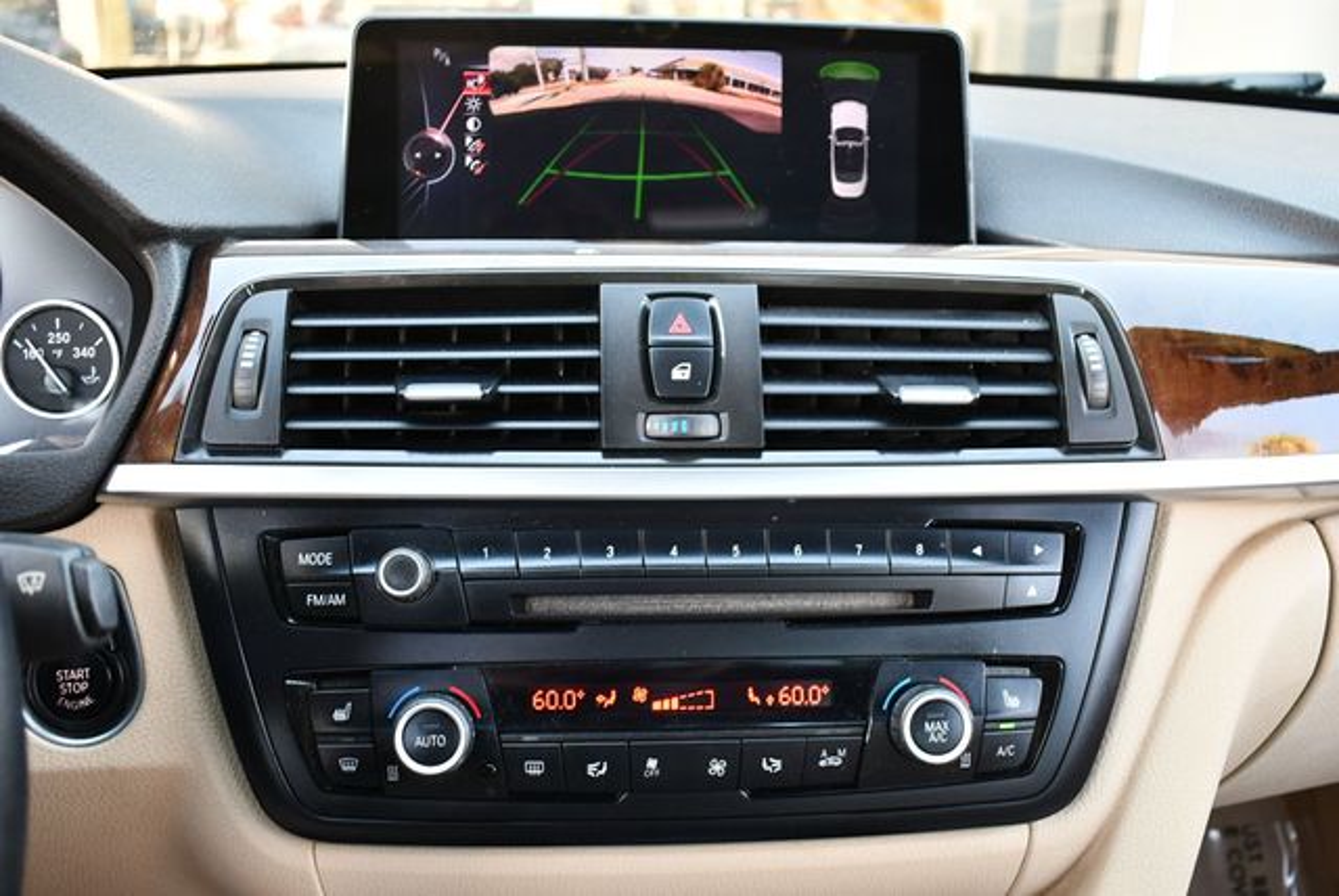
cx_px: 670
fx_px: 1340
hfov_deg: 53.1
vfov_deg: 36.9
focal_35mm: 36
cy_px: 448
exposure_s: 1/125
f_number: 3.5
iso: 900
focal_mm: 18
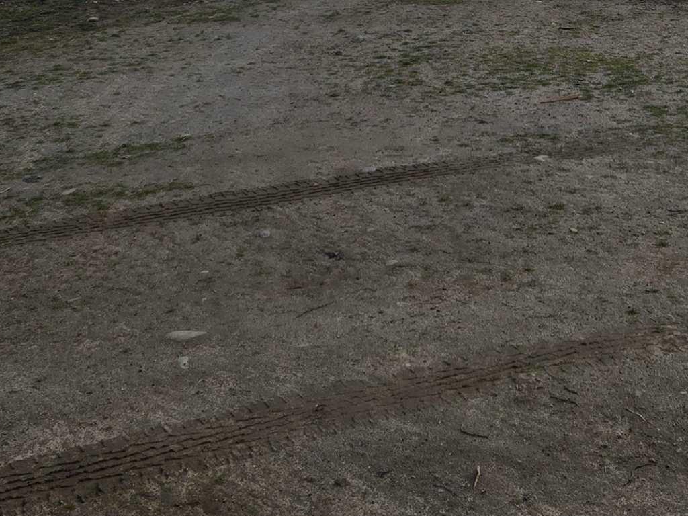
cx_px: 570
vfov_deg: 19.1
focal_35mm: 69
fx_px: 1371
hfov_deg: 27.5
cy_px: -226
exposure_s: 1/1418
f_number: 1.8
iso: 25
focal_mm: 5.4
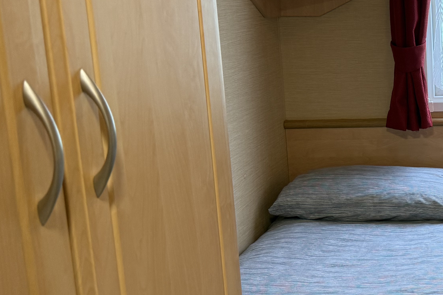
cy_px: 122
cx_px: 553
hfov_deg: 27.1
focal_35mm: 64
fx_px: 787
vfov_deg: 21.2
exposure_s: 1/100
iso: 125
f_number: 1.78
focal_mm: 6.76
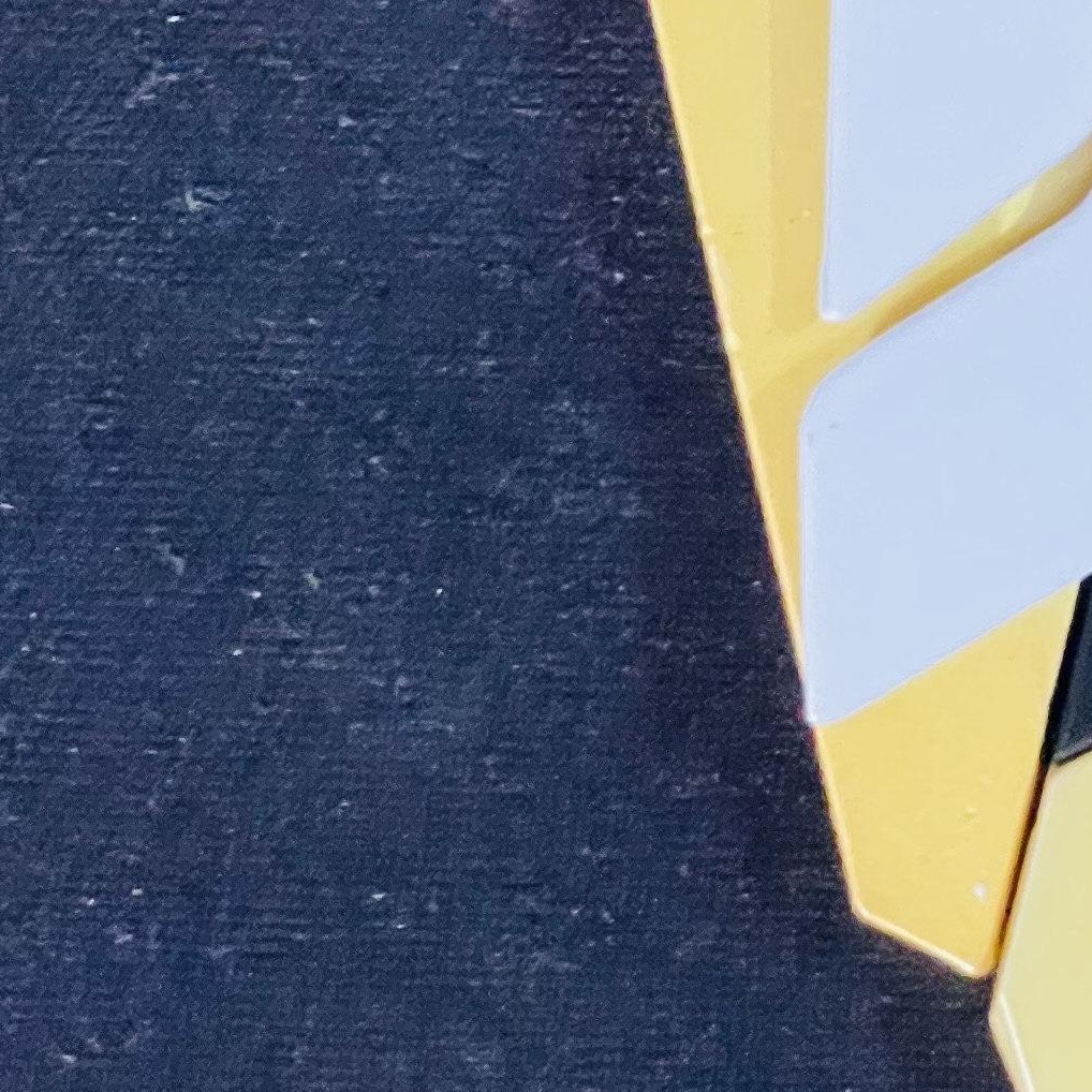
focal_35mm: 182
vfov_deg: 9.5
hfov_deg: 9.4
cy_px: -291
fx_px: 6496
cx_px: 1505
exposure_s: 1/53
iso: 800
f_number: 2
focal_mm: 6
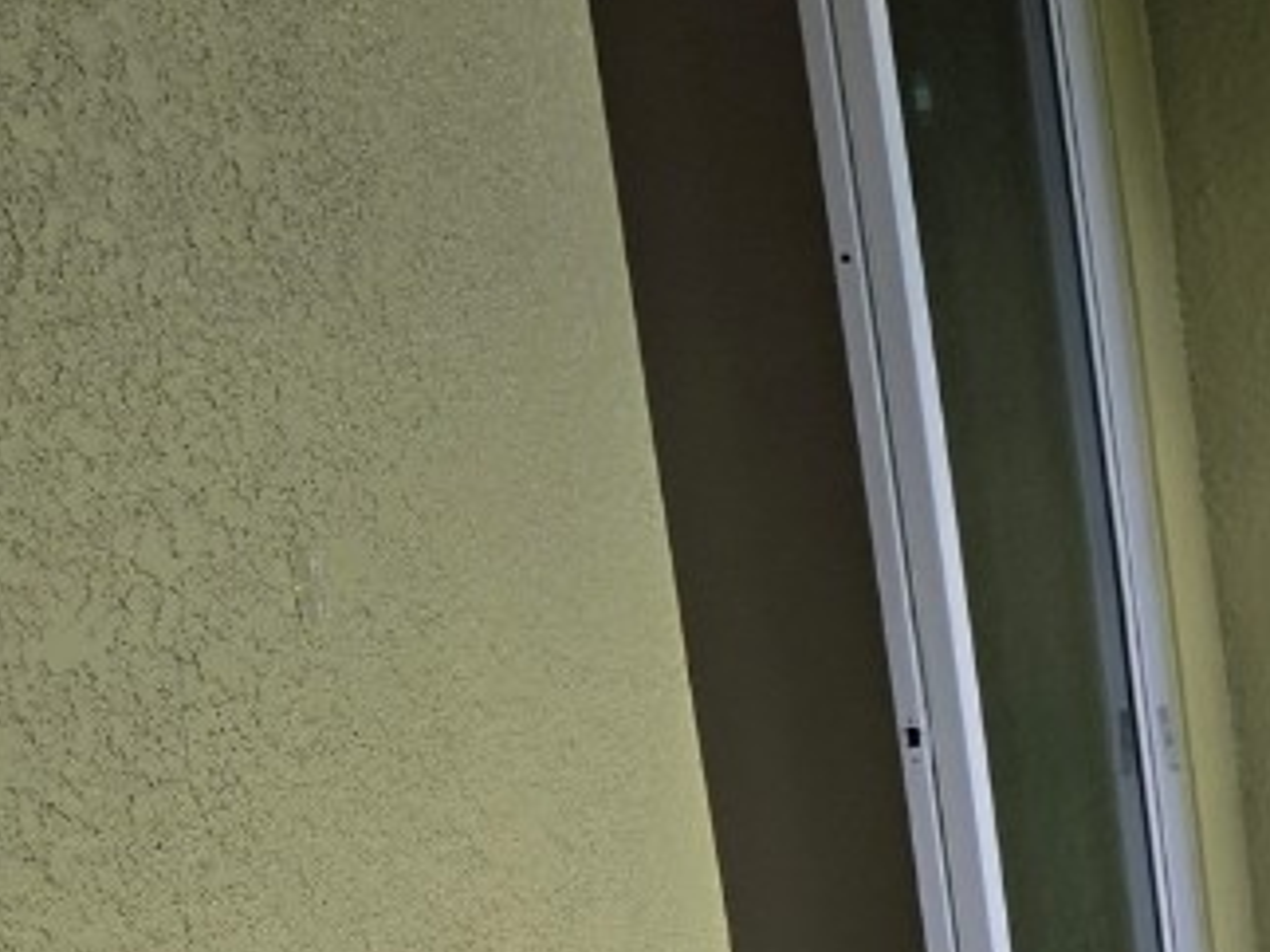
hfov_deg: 21.9
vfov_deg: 20.1
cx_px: 1934
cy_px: 539
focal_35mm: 73
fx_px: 2677
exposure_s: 1/598
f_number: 1.8
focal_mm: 5.4
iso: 25
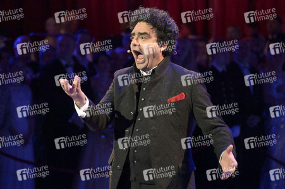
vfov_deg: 6.9
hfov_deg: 10.3
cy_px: 94
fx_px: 1582
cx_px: 142
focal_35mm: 200
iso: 10000
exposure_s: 1/200
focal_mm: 200
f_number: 5.6
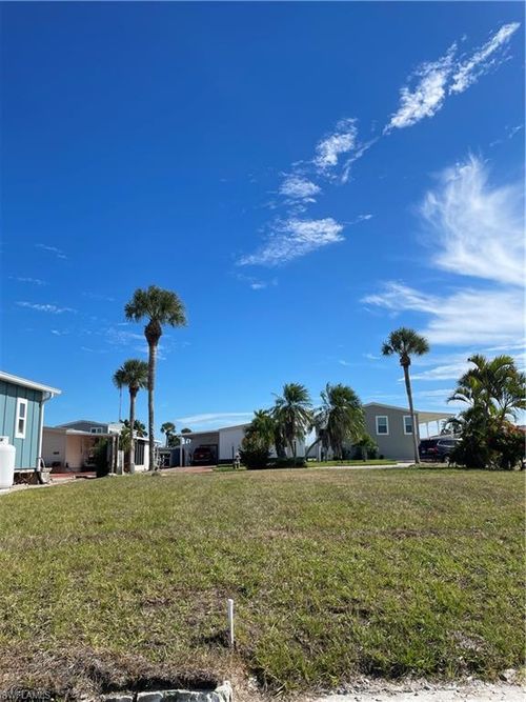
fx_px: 527
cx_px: 263
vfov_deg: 67.3
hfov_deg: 53.0
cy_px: 351
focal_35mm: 26
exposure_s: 1/4651
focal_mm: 4.2
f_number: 1.6
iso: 32
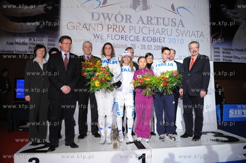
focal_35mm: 24
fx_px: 164
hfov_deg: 73.8
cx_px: 123
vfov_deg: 53.1
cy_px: 82
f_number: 4
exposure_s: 1/200
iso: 1600
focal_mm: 24
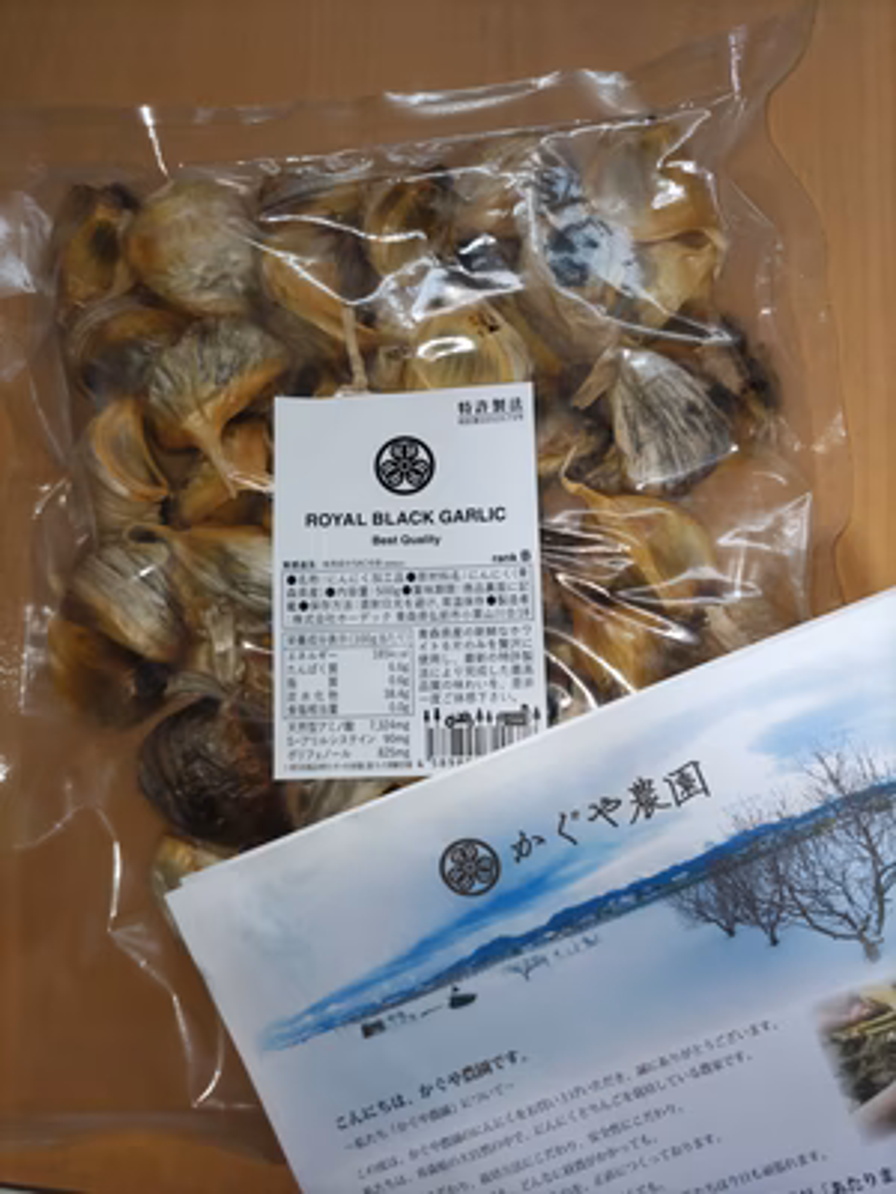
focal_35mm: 26
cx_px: 448
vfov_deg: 67.3
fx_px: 897
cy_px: 597
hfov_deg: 53.1
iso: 178
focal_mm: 4.8
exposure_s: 1/100
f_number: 1.79
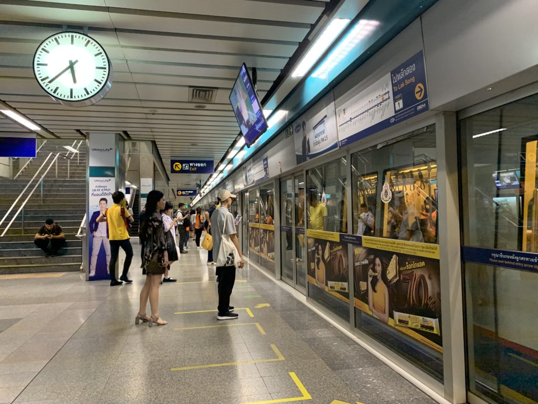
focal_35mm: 26
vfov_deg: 53.1
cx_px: 269
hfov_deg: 67.3
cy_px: 202
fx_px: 404
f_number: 1.8
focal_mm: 4.25
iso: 320
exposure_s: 1/50
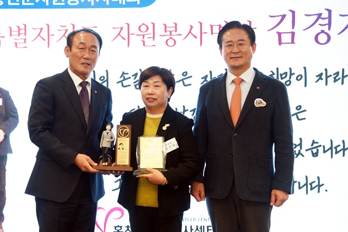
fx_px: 638
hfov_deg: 30.5
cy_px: 112
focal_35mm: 66
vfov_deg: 20.6
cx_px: 152
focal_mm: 58
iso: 800
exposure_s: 1/250
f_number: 2.8
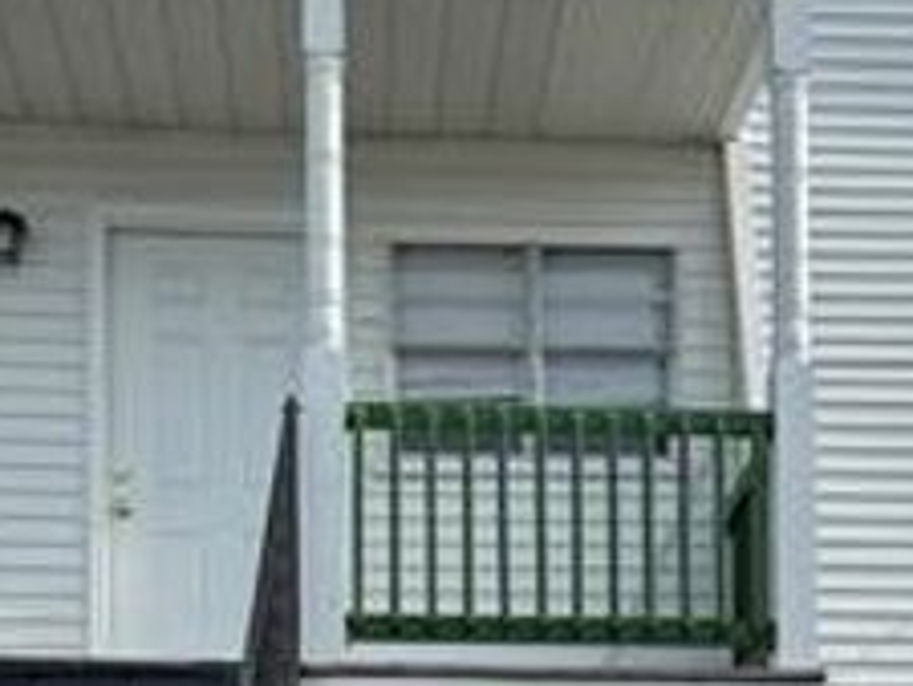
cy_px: 863
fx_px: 1874
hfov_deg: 27.4
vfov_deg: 19.3
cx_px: 479
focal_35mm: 71
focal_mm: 6.86
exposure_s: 1/3413
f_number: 1.78
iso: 80
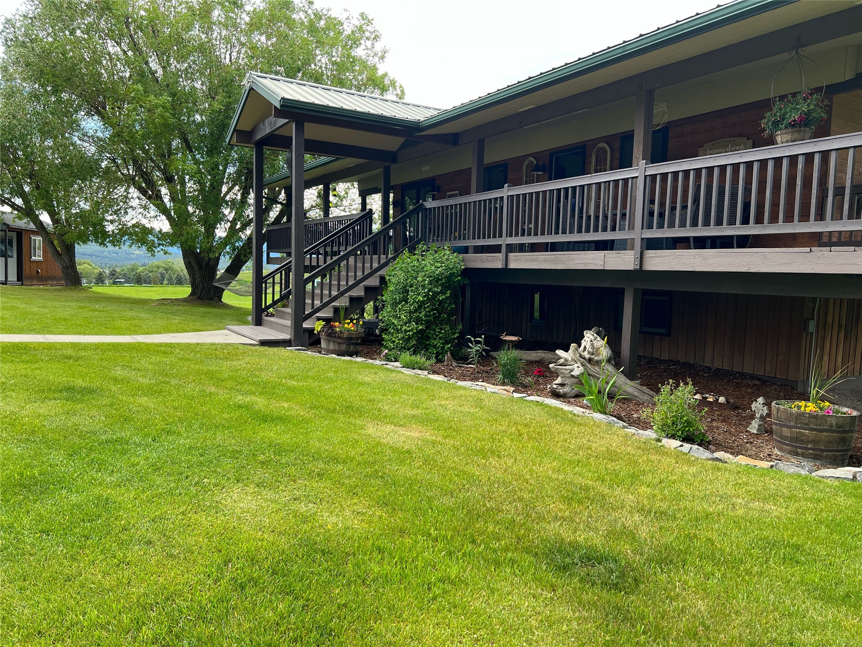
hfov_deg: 67.3
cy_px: 324
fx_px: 647
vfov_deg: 53.1
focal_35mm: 26
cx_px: 431
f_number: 1.5
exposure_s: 1/486
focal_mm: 5.7
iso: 50
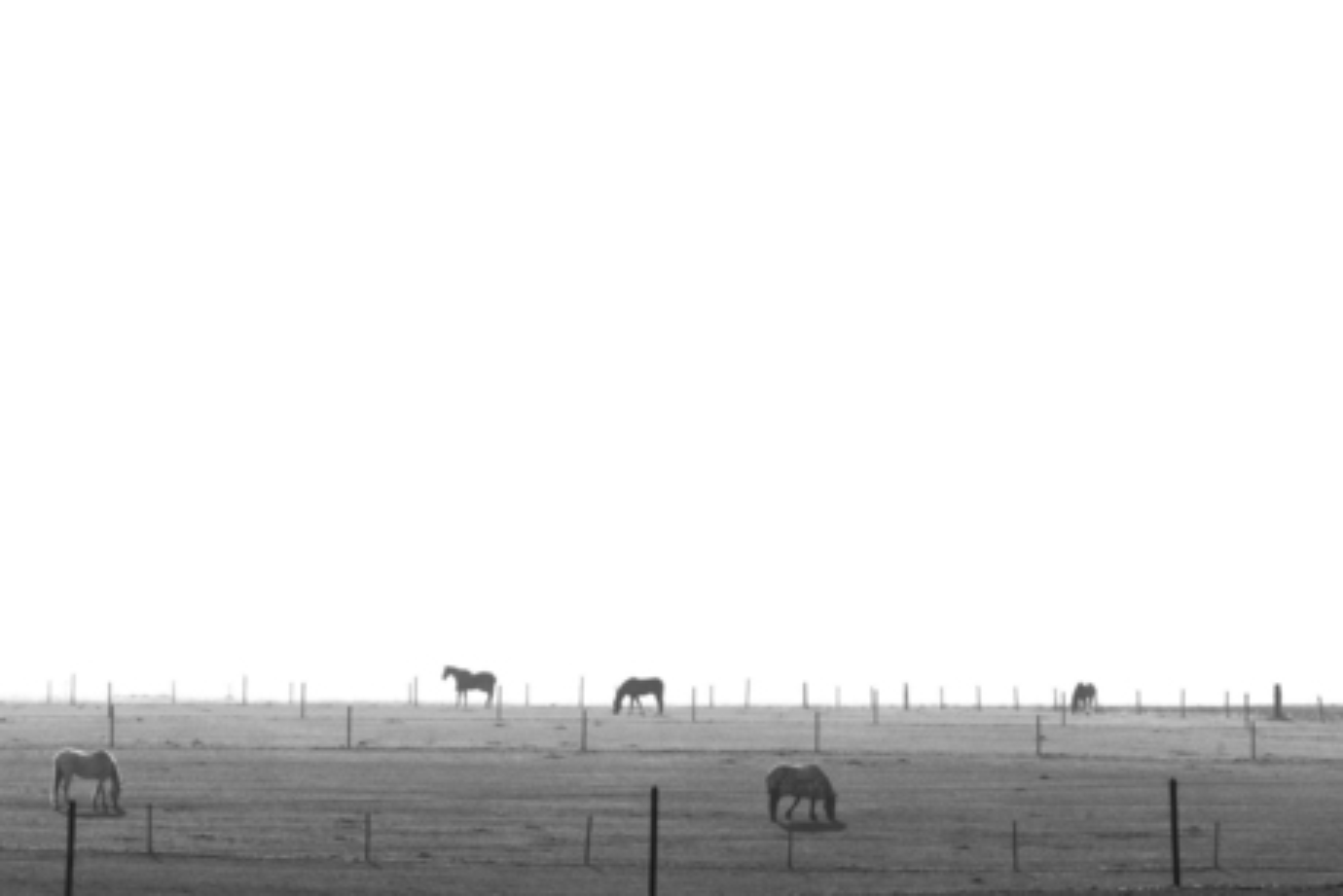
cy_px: 448
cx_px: 672
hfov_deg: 10.1
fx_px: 7575
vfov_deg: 6.8
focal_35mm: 203
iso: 1000
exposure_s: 1/60
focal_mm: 135
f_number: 22
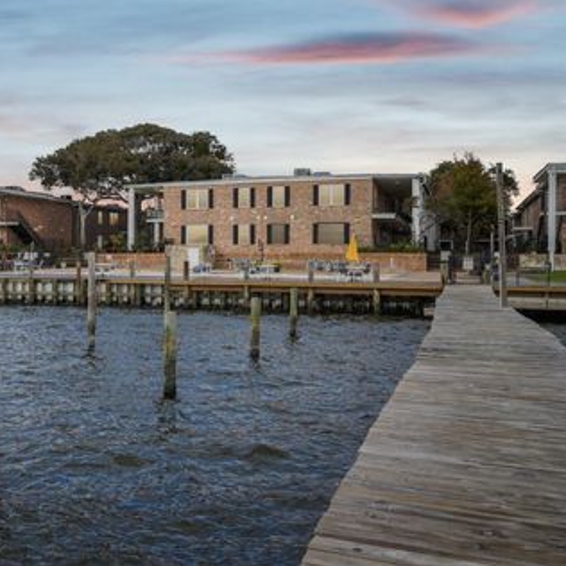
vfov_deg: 42.8
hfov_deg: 41.3
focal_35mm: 39
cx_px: 127
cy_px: 270
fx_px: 721
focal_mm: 29
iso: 500
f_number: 8
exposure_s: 1/800
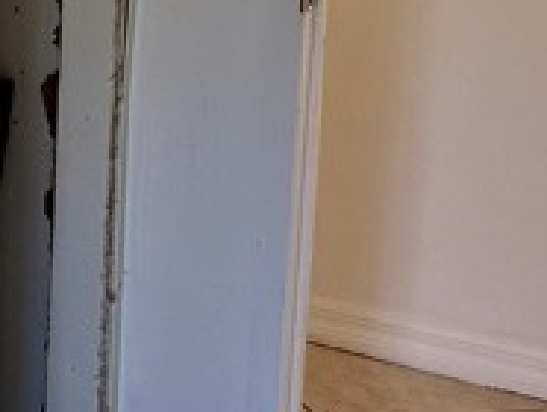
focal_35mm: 132
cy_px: -209
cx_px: -412
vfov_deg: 10.8
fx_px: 2089
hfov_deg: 13.5
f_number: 1.78
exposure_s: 1/121
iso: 160
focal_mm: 6.86
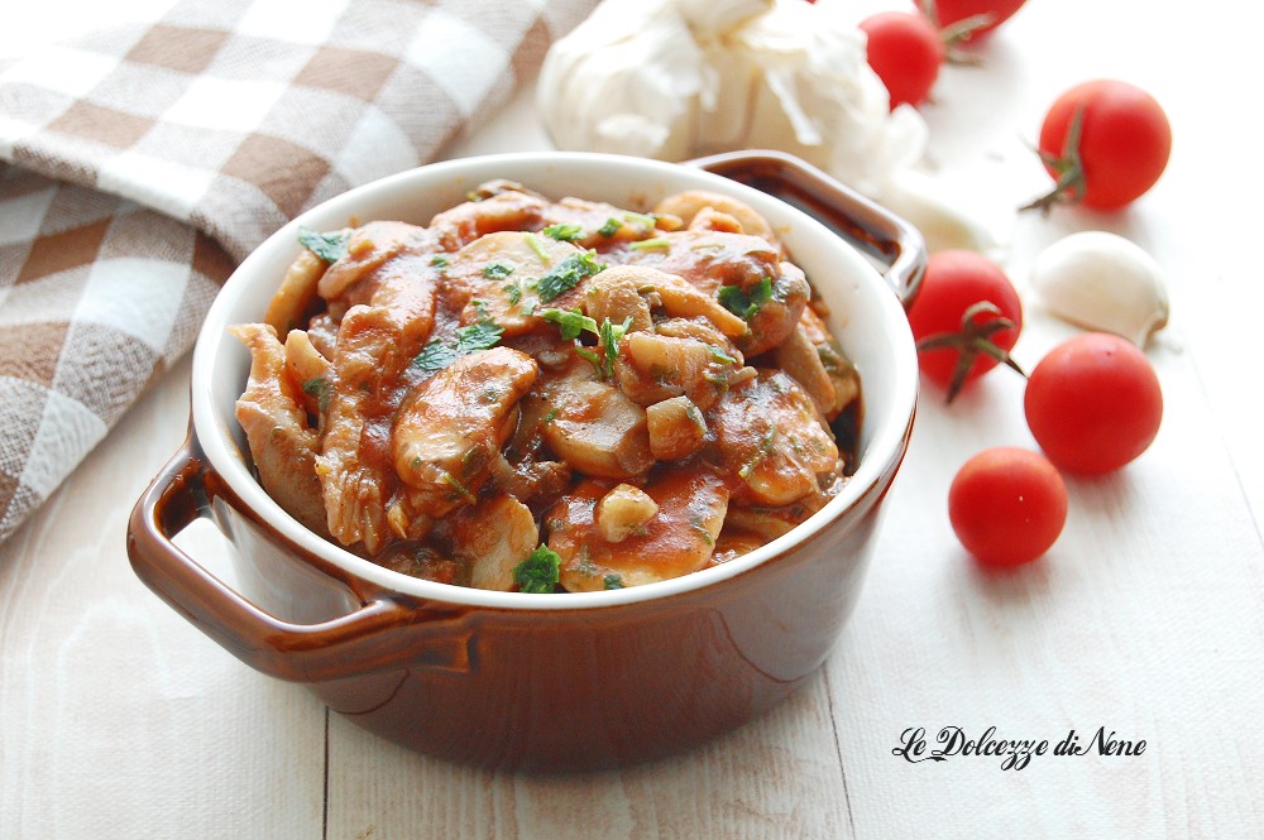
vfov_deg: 17.5
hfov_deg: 26.0
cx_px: 632
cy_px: 420
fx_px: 2736
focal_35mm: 78
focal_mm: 52
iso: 800
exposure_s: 1/15
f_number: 5.6
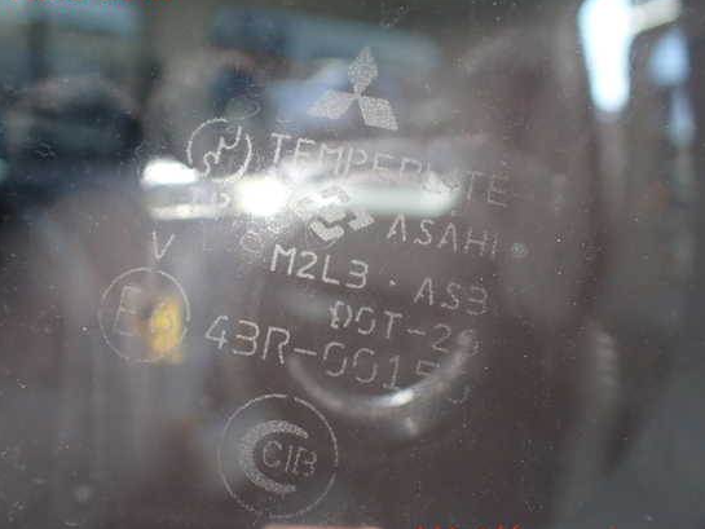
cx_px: 322
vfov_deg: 43.0
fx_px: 672
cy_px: 265
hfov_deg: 55.3
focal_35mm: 33
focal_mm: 5.4
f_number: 2.3
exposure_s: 1/125
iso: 200
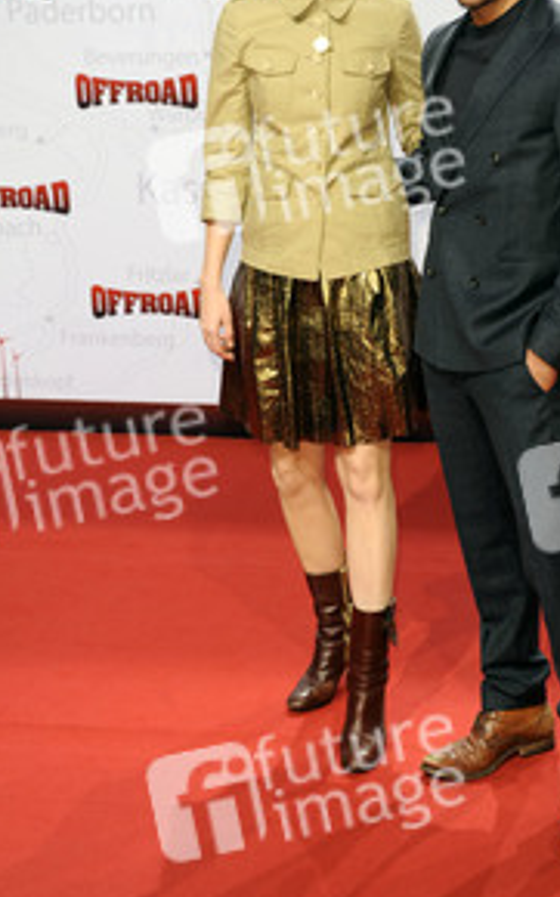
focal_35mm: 73
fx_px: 1784
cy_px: 325
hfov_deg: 17.8
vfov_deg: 28.1
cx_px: 396
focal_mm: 52
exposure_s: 1/125
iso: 800
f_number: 5.6
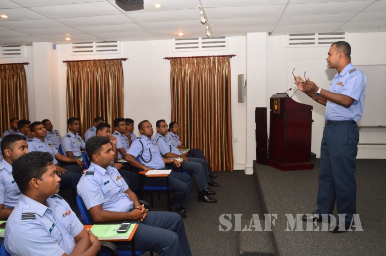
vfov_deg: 47.8
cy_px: 128
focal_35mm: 27
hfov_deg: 67.4
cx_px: 193
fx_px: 289
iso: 800
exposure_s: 1/125
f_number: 5
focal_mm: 18
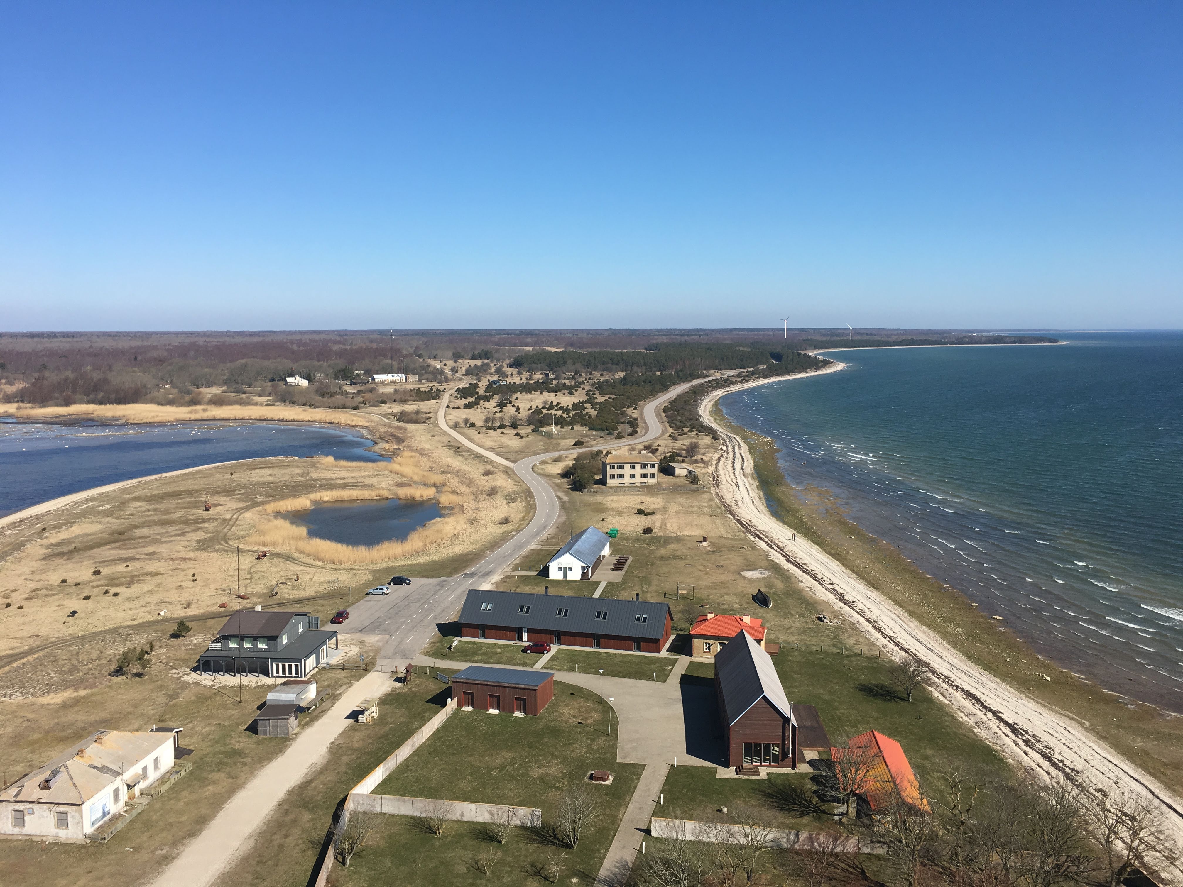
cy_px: 444
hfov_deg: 61.7
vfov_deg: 48.2
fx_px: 991
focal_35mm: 29
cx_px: 592
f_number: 2.2
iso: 25
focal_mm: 4.15
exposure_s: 1/1709
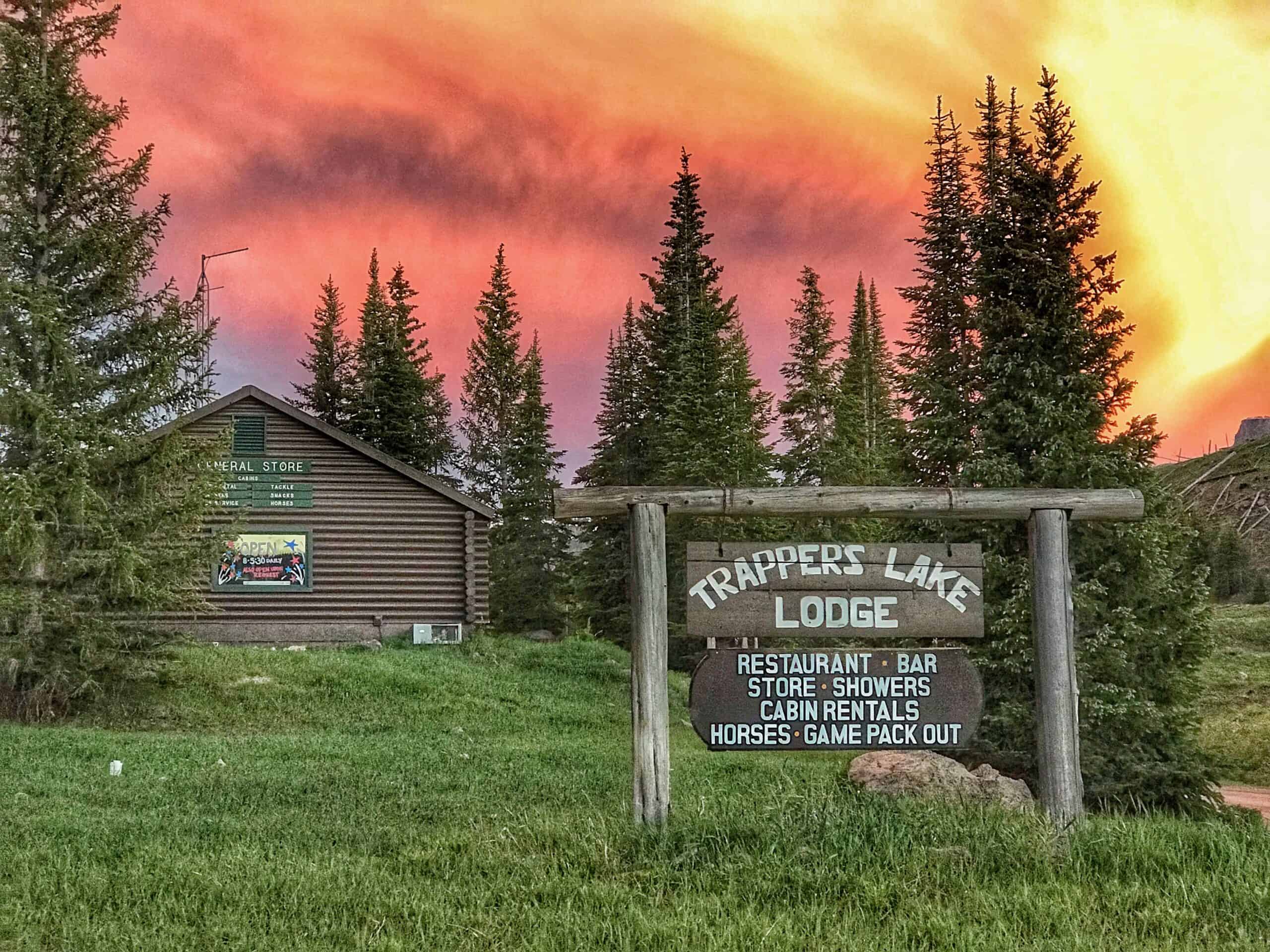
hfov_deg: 33.8
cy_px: 476
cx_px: 635
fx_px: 2091
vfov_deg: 25.7
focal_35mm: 57
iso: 160
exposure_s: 1/60
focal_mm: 6.6
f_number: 2.8
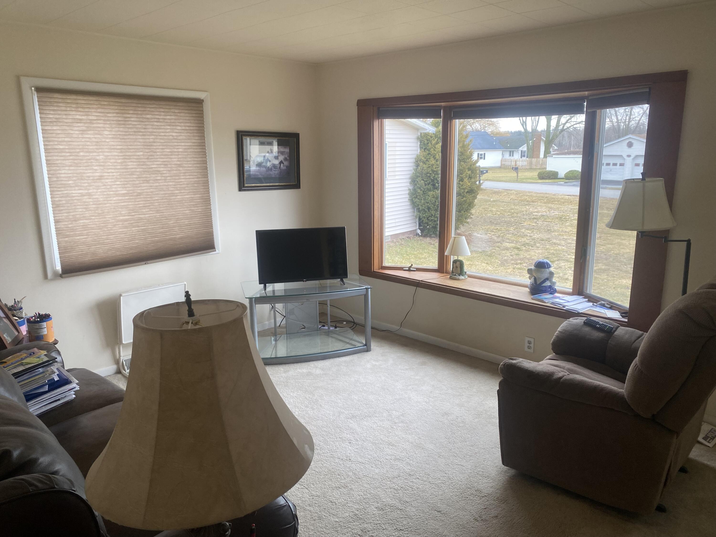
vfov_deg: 53.1
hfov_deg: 67.3
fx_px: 538
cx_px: 358
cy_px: 268
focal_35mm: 26
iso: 80
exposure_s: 1/72
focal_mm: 4.25
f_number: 1.8
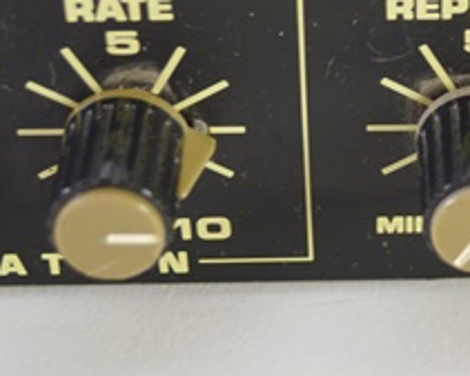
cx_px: 530
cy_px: 67
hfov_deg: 14.6
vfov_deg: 12.0
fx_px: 1781
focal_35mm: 128
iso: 500
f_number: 4.8
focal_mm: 32
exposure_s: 1/60
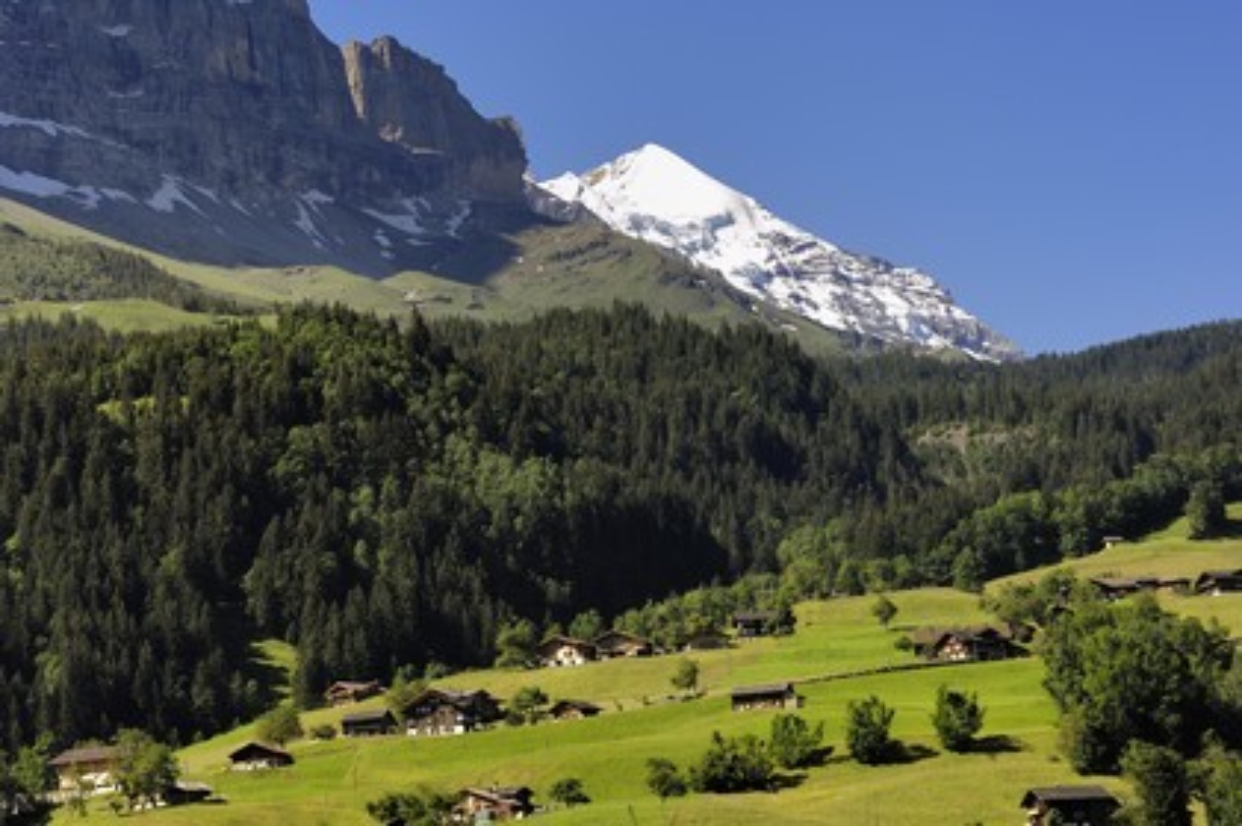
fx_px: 4137
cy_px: 413
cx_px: 621
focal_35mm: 120
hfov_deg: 17.1
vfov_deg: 11.4
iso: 125
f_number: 4.8
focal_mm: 80
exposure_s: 1/400
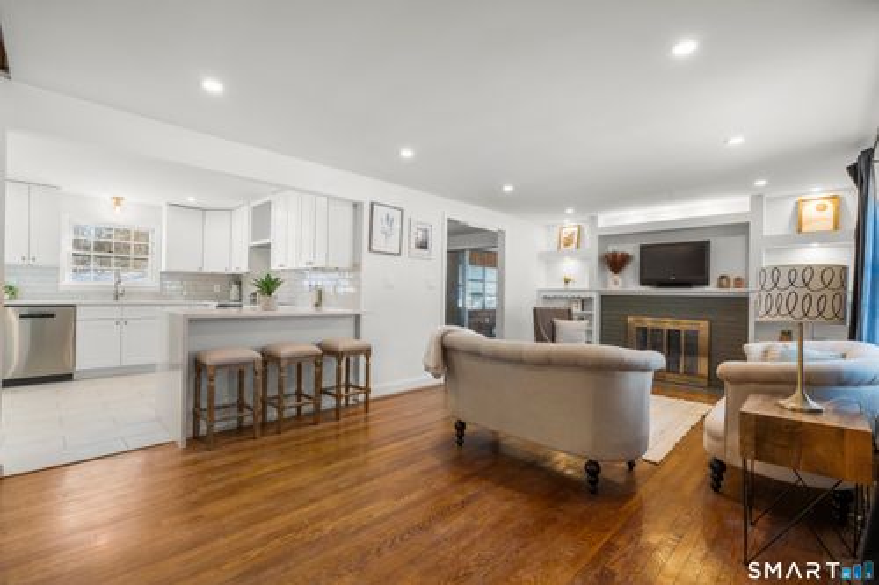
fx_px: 391
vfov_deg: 73.7
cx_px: 440
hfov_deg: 96.8
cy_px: 292
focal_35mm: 16
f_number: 9
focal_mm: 16
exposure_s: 1/1.25
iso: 250
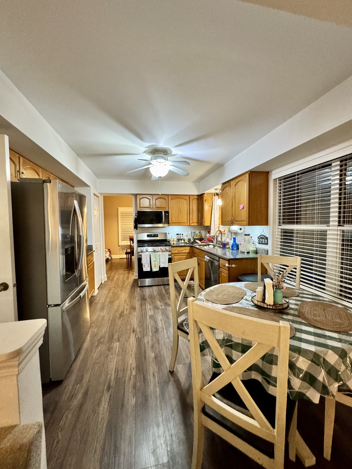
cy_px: 234
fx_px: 190
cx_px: 176
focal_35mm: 14
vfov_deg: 102.1
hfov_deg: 85.7
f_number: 2.2
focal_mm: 2.22
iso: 800
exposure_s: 1/60
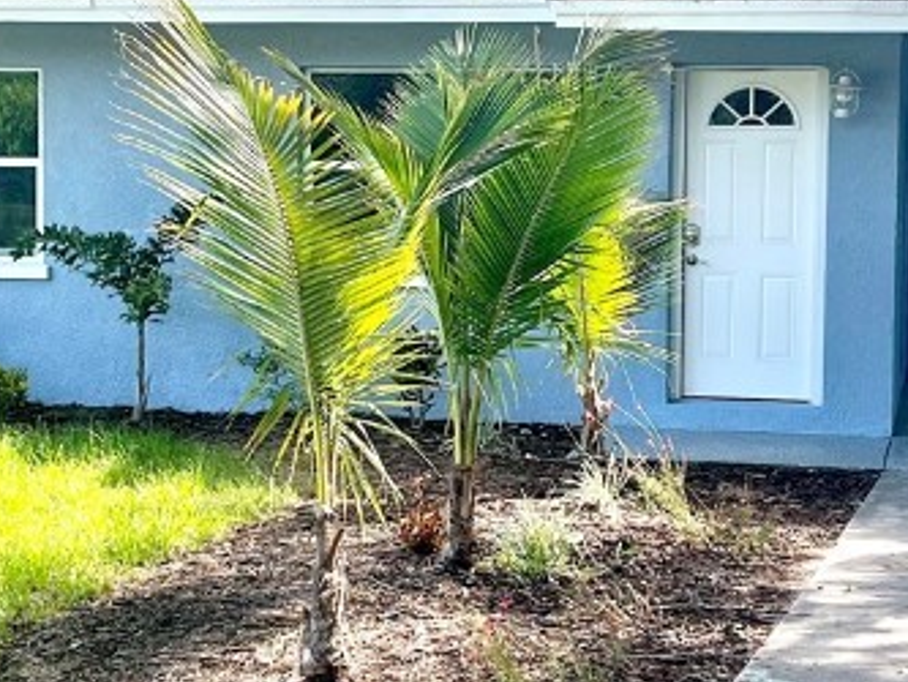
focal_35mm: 80
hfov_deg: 24.4
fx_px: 2099
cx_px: 436
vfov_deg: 18.4
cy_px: 292
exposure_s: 1/859
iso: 50
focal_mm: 5.7
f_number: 1.5
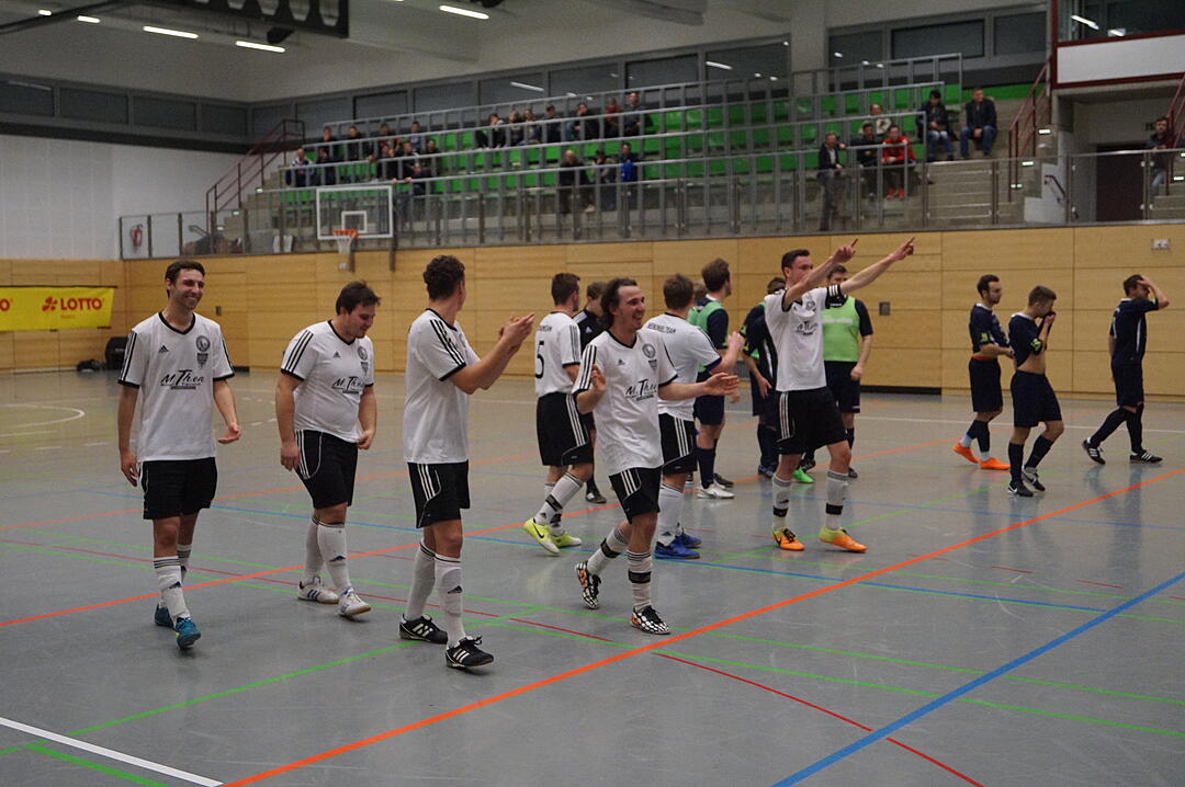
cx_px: 592
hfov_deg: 43.6
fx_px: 1480
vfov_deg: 29.8
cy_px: 394
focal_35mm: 45
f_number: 4.5
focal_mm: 30
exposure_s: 1/320
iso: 3200
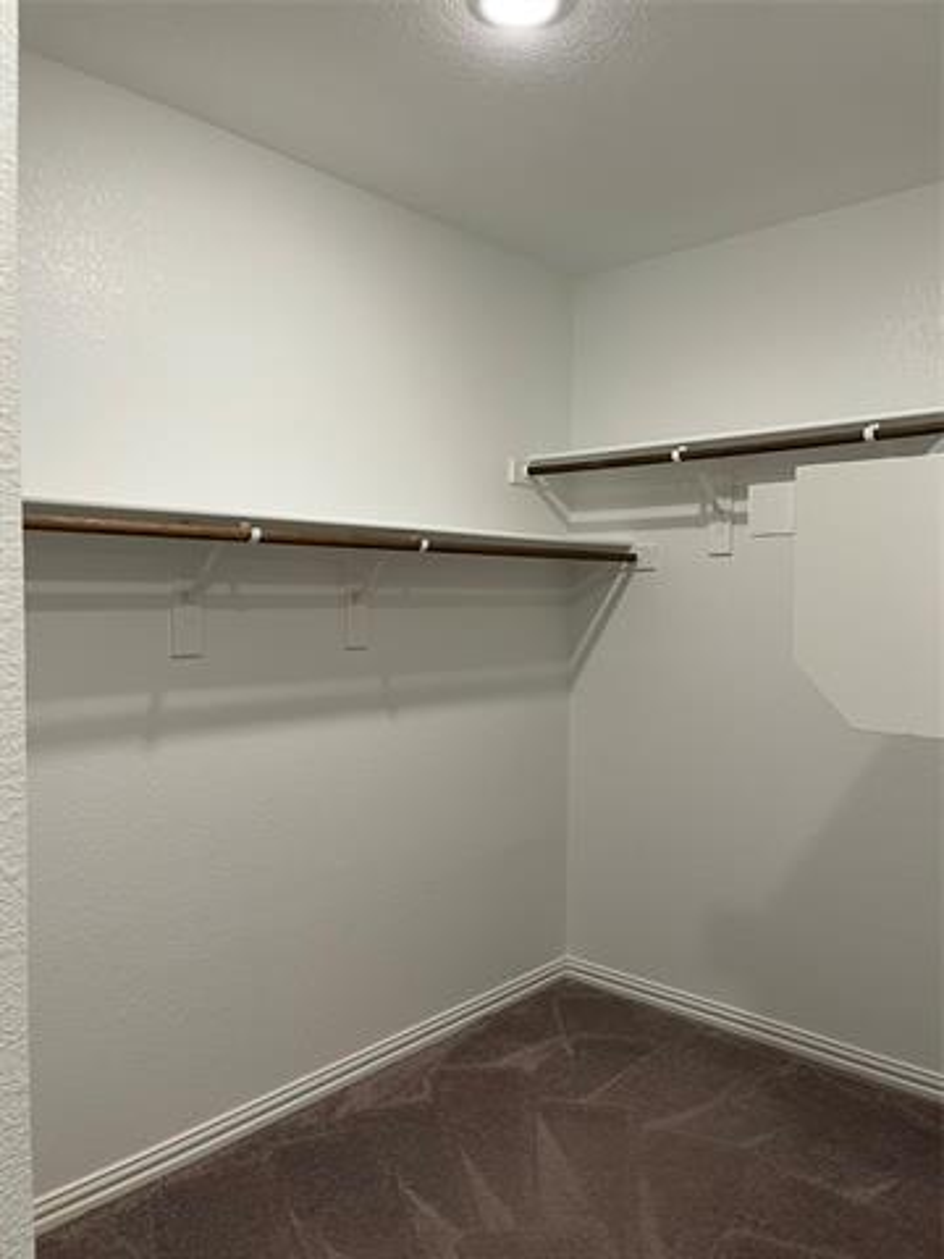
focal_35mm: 26
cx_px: 472
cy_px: 630
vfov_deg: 67.3
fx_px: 945
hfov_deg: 53.1
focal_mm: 5.1
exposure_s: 1/60
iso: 80
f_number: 1.6
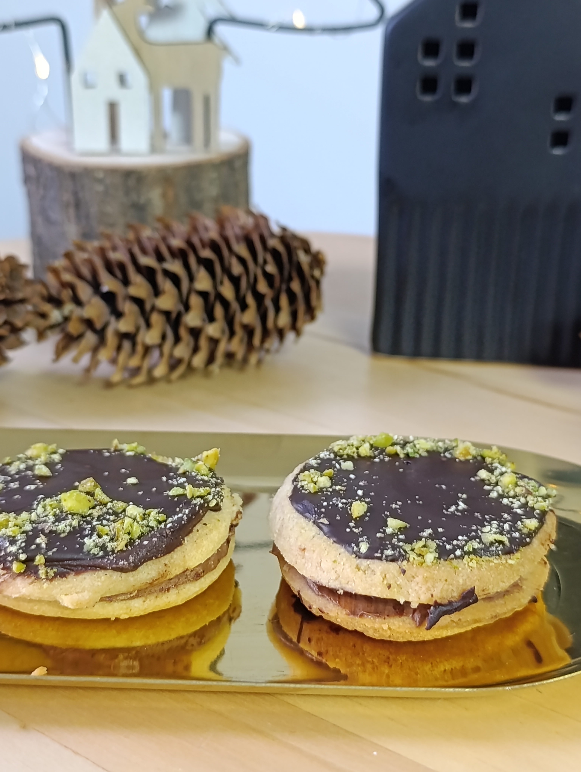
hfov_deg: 59.0
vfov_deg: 73.8
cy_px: 386
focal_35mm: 23
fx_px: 513
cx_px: 290
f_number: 1.6
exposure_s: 1/33.3
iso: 1000
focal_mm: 6.14
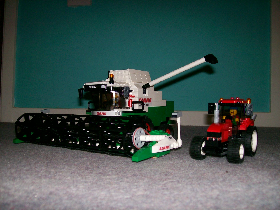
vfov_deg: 39.7
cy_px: 105
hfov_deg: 51.4
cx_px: 140
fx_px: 291
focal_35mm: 36
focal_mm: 6
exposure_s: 1/64
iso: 80
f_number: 2.7
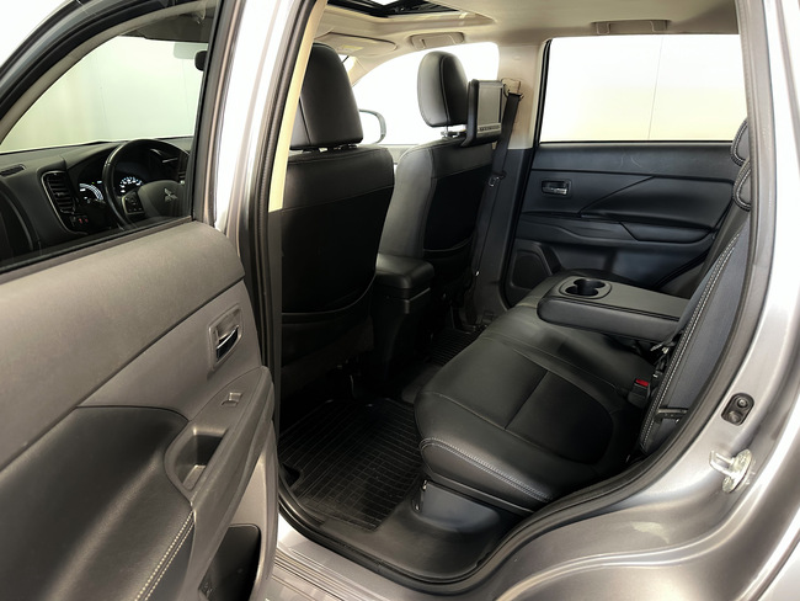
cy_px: 300
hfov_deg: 71.6
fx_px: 555
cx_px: 400
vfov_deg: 56.8
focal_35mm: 24
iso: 1600
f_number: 1.8
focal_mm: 6.86
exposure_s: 1/17
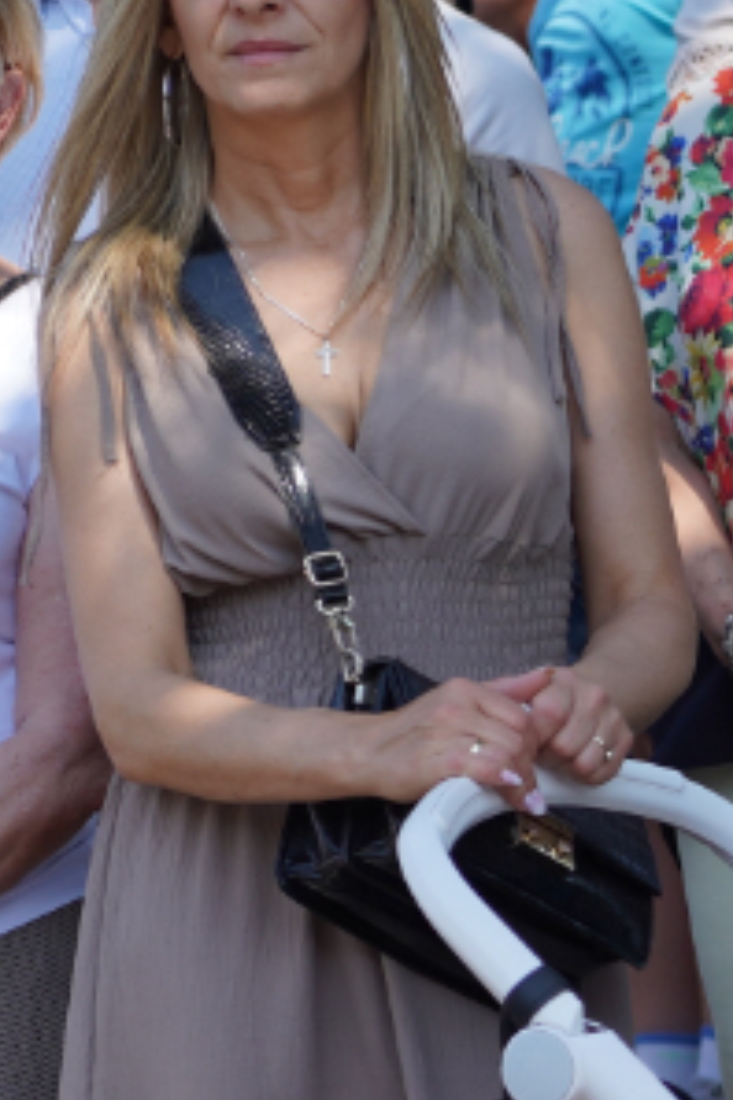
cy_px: 754
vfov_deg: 4.5
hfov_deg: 3.0
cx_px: 629
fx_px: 14018
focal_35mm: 459
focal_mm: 105
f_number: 4
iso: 100
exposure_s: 1/640
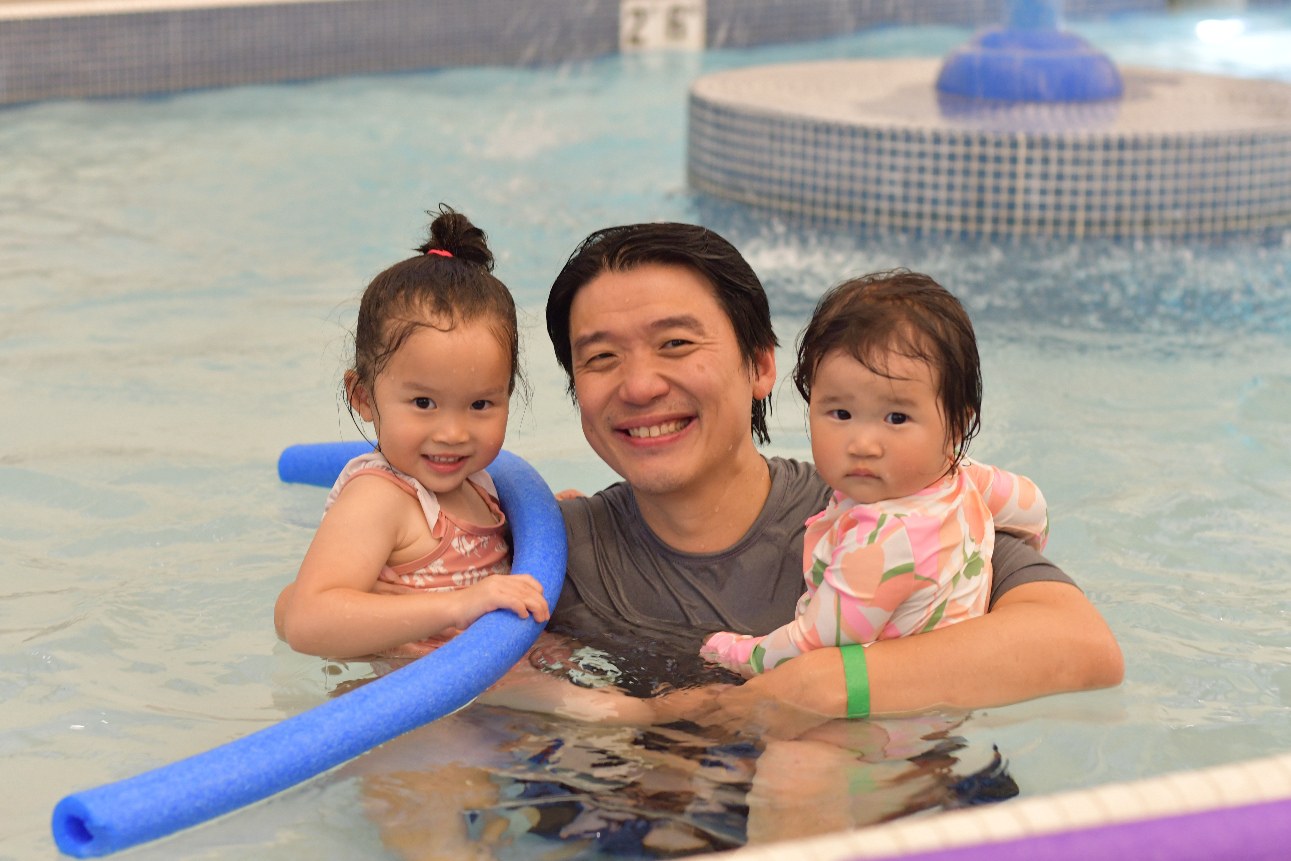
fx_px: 2689
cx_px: 646
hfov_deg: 27.0
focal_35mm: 75
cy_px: 430
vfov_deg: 18.2
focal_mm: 50
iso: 1250
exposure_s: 1/125
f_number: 2.8
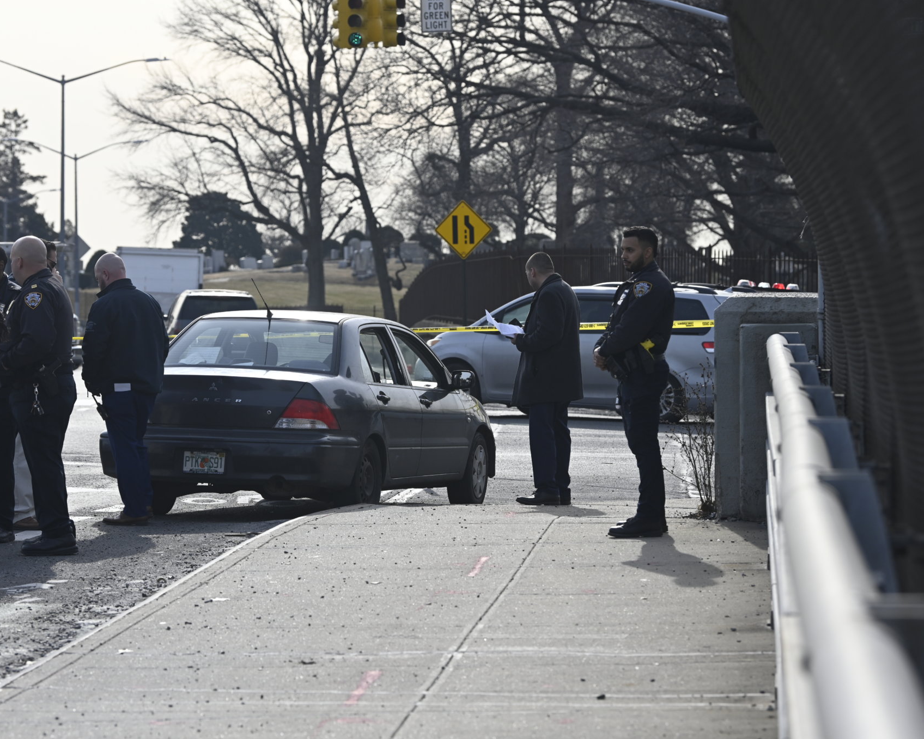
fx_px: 3719
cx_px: 398
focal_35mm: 136
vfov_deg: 11.4
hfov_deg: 14.2
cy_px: 371
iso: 400
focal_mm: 120
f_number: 5
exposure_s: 1/2000
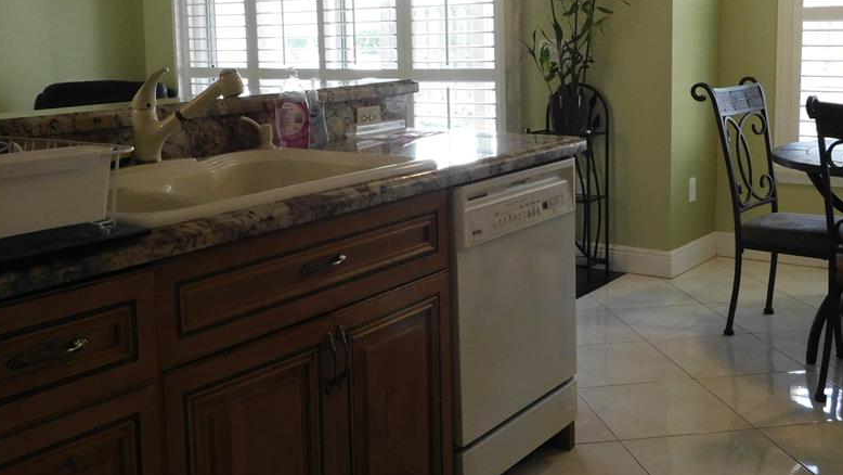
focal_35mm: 43
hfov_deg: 47.3
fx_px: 961
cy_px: 152
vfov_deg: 27.5
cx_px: 423
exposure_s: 1/30
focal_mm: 5.3
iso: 360
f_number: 3.2
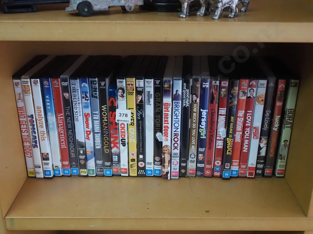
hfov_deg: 46.8
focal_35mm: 40
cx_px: 156
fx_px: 362
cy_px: 117
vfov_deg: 36.0
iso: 3200
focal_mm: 20
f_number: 5.6
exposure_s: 1/60
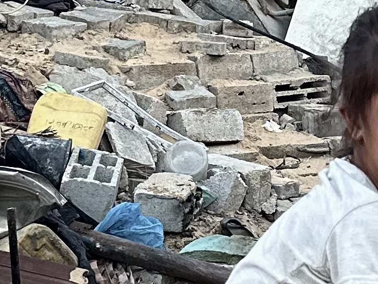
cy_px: 178
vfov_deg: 10.5
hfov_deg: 13.3
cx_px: 545
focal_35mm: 141
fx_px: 1540
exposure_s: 1/283
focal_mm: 6.86
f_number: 1.78
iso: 80
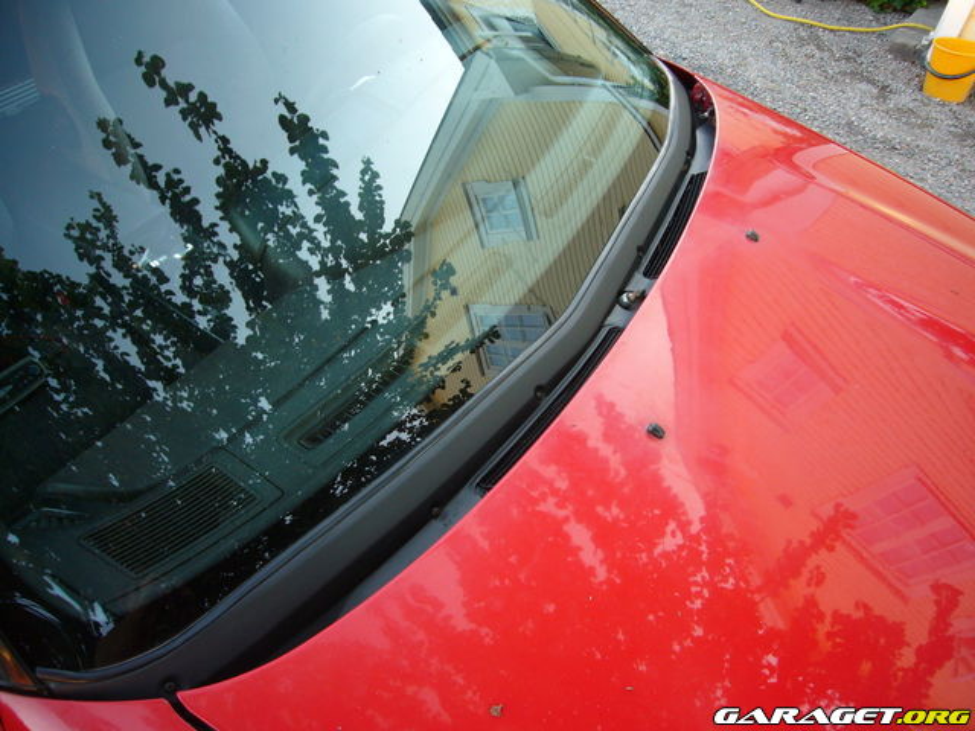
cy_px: 366
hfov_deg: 63.4
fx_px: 789
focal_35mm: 28
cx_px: 488
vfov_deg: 49.7
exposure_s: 1/25
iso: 100
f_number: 2.8
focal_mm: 4.6
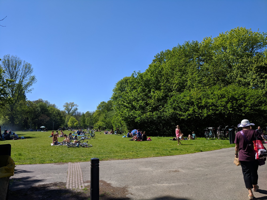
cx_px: 134
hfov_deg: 67.3
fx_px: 201
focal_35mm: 26
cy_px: 100
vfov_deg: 53.1
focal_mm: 4.67
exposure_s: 1/1862
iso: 50
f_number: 2
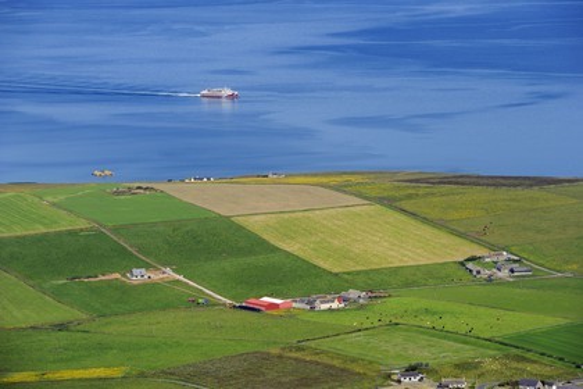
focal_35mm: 200
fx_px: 3239
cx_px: 292
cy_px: 194
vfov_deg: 6.9
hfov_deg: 10.3
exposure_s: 1/800
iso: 400
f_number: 10
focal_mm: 200
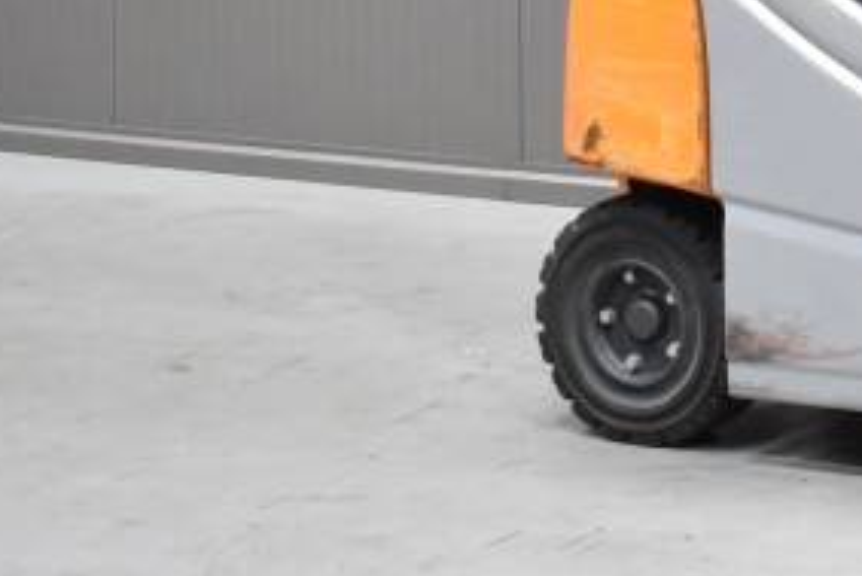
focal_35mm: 140
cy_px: -542
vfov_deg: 9.3
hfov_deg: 13.6
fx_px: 3354
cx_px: 1368
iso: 1250
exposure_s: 1/40
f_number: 4.5
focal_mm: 22
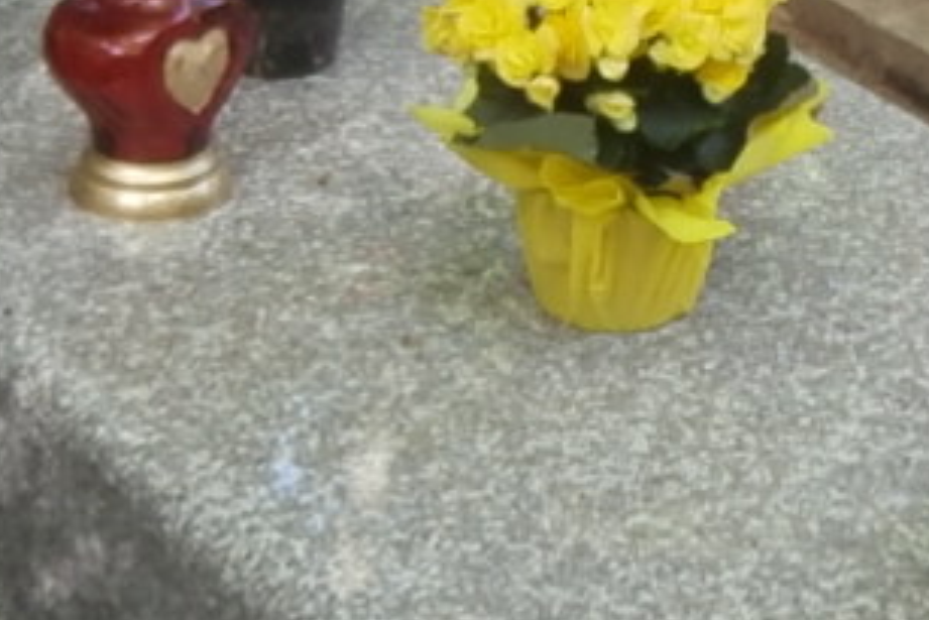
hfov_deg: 15.7
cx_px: 681
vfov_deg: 10.5
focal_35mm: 130
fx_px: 3356
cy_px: 175
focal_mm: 4.2
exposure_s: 1/60
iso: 100
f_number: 3
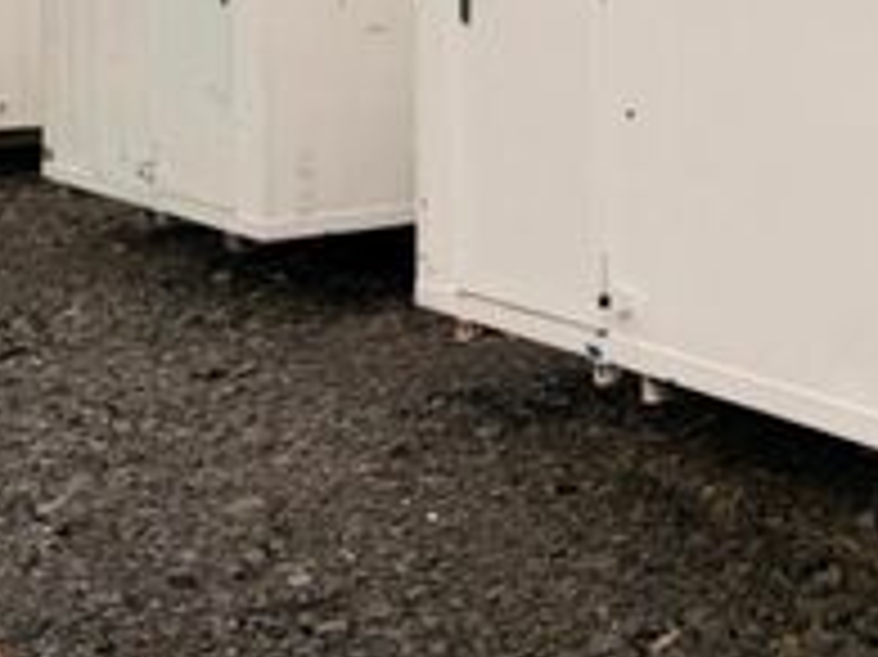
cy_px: -14
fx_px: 1876
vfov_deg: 19.3
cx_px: 810
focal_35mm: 74
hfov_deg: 25.4
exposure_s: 1/589
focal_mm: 6.76
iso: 80
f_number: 1.78
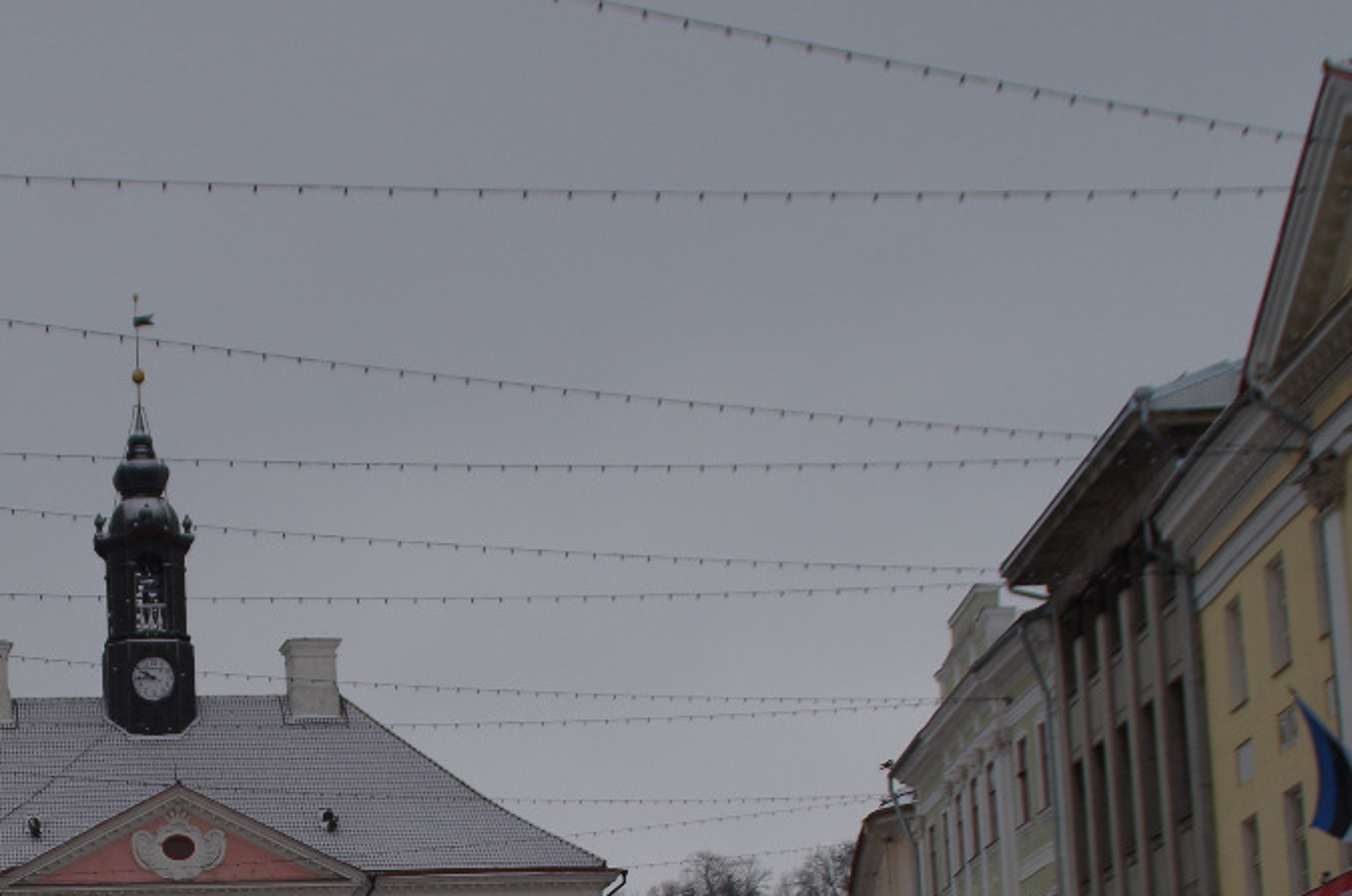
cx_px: 219
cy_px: 846
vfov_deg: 15.4
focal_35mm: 87
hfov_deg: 23.0
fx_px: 3262
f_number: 4.5
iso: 100
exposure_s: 1/200
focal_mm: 24
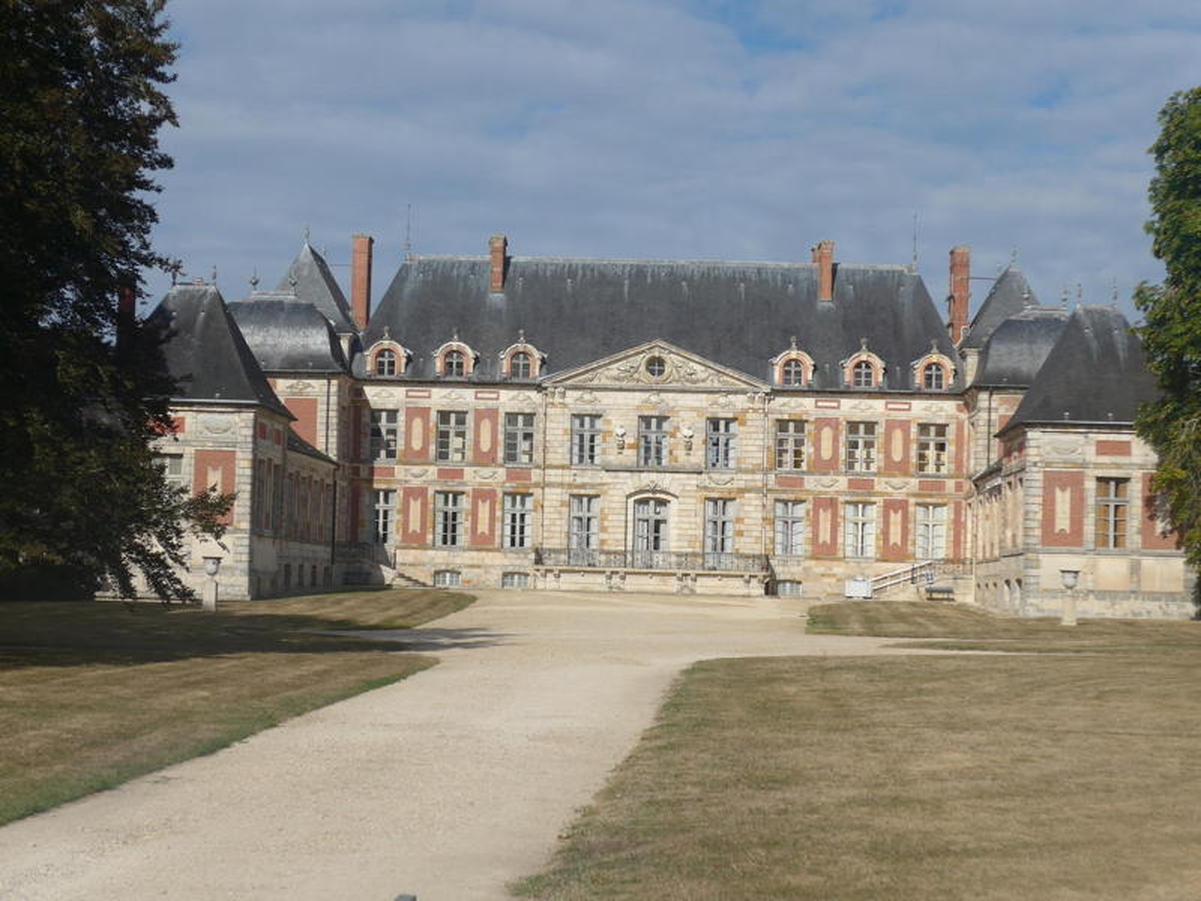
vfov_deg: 19.9
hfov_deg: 26.3
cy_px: 450
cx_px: 600
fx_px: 2567
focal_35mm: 74
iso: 80
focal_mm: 15
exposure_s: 1/1300
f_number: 4.2
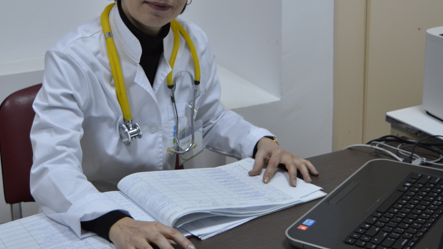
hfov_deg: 30.6
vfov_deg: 17.4
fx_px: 807
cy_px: 51
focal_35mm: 69
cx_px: 168
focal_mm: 31
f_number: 4.2
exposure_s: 1/50
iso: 400
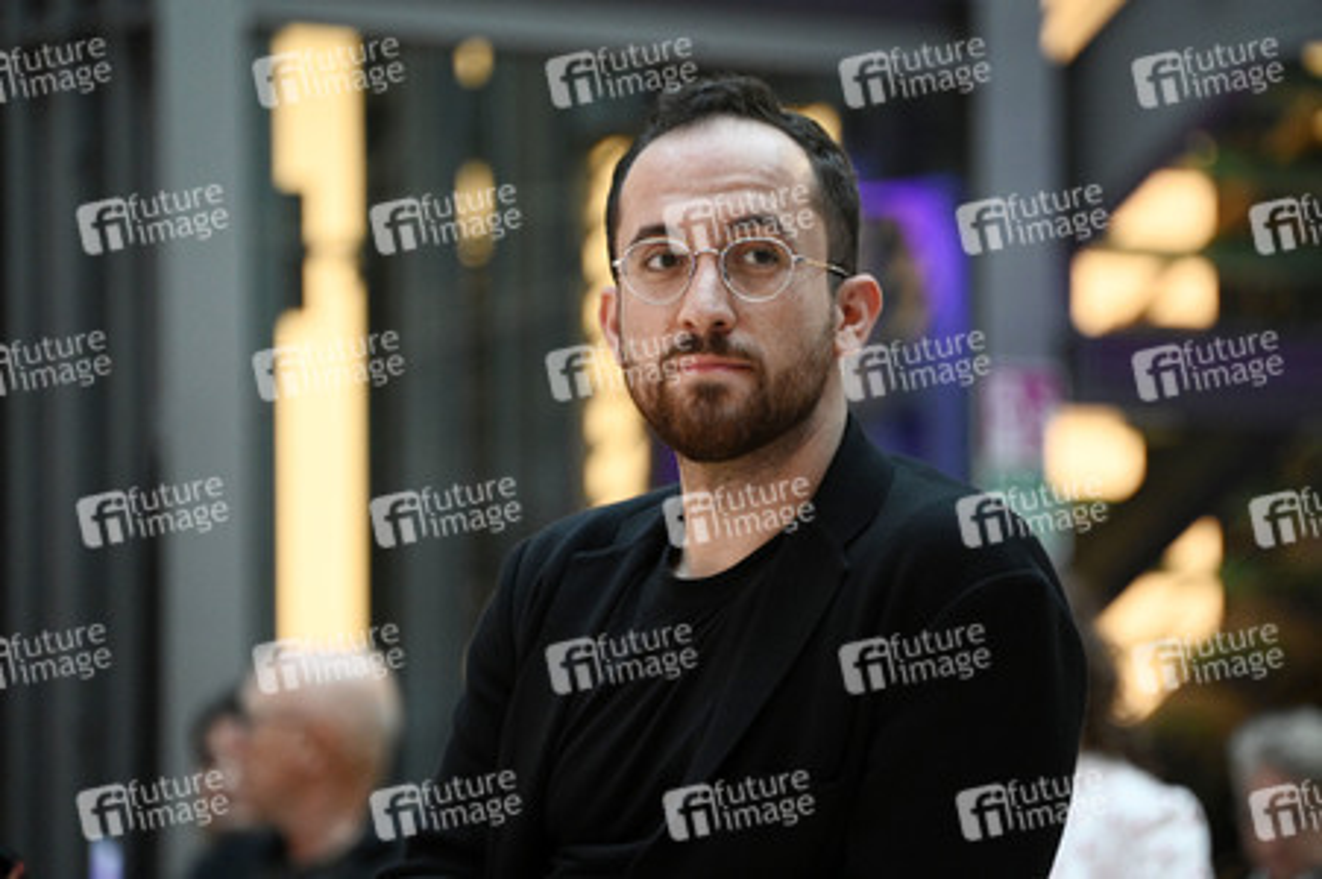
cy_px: 440
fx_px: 11008
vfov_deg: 4.6
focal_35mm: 300
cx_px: 661
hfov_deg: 6.9
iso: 6400
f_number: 5.6
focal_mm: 300
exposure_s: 1/80
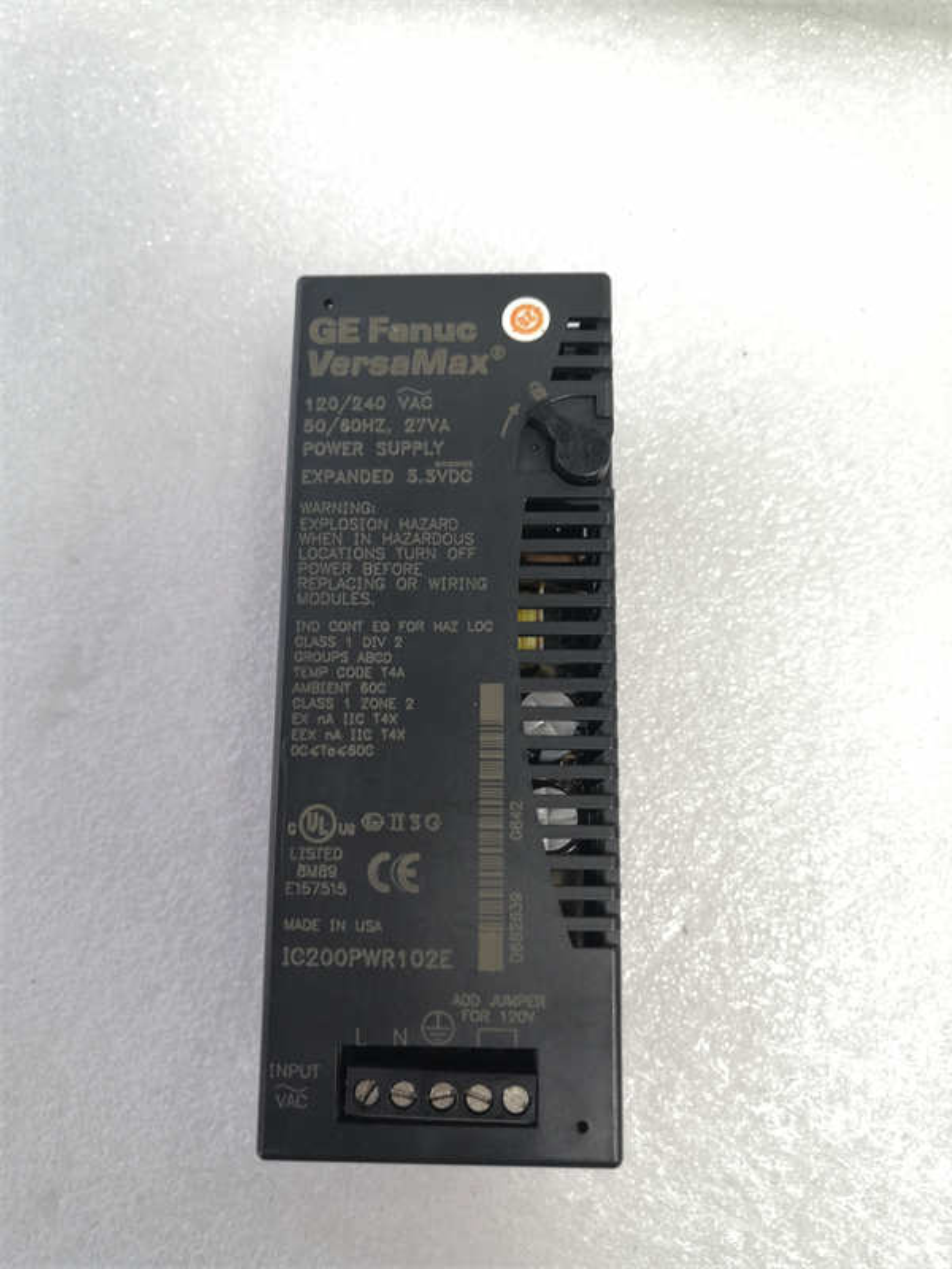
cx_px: 476
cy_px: 634
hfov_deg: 51.4
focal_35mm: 27
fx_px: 990
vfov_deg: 65.3
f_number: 1.8
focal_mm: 3.95
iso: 200
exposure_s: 1/33.3
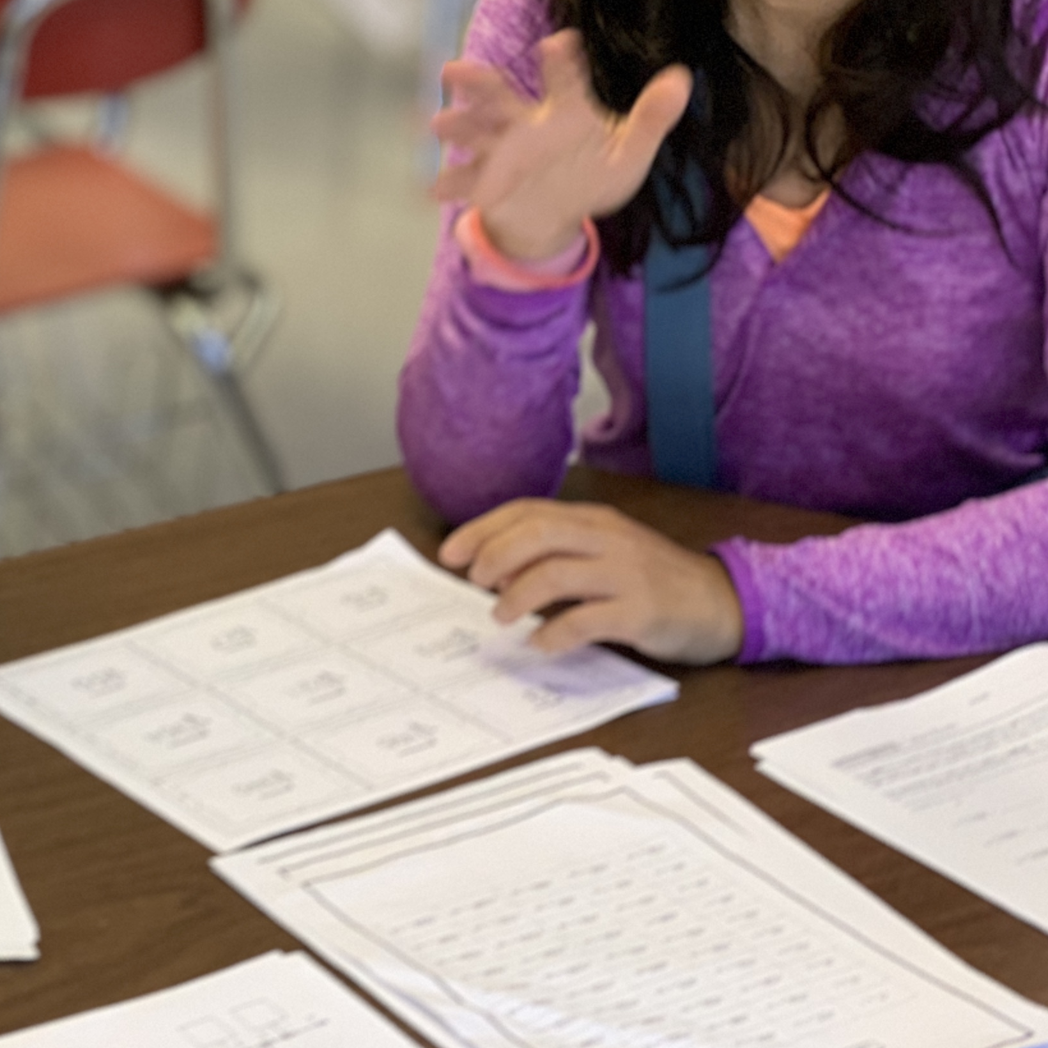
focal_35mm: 113
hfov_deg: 14.9
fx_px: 3871
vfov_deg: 15.2
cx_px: -219
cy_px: 95
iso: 160
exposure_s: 1/60
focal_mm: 6
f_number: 2.4
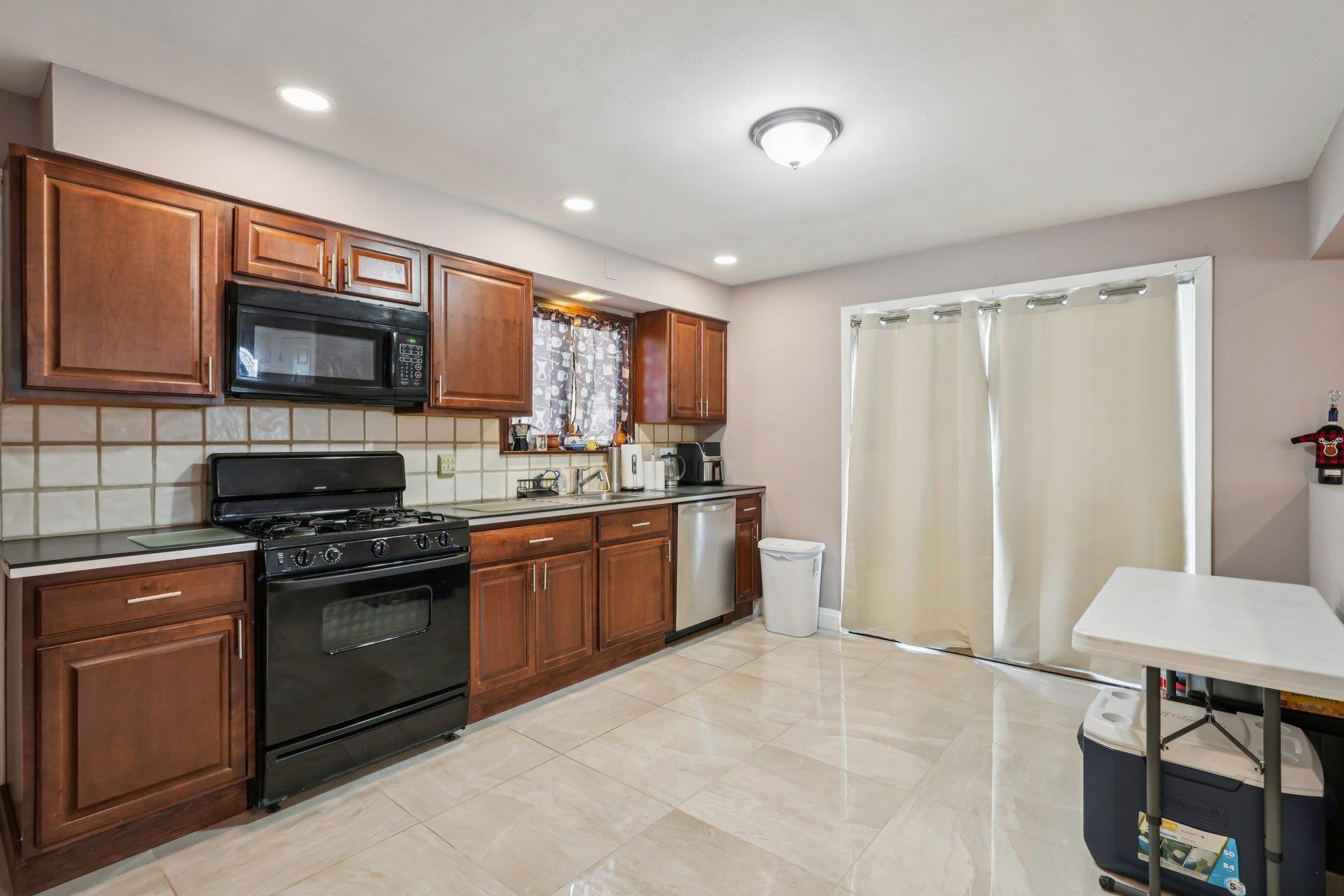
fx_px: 635
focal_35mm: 17
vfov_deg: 70.4
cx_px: 684
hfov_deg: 93.3
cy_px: 448
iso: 400
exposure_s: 1/10
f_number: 8
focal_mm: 16
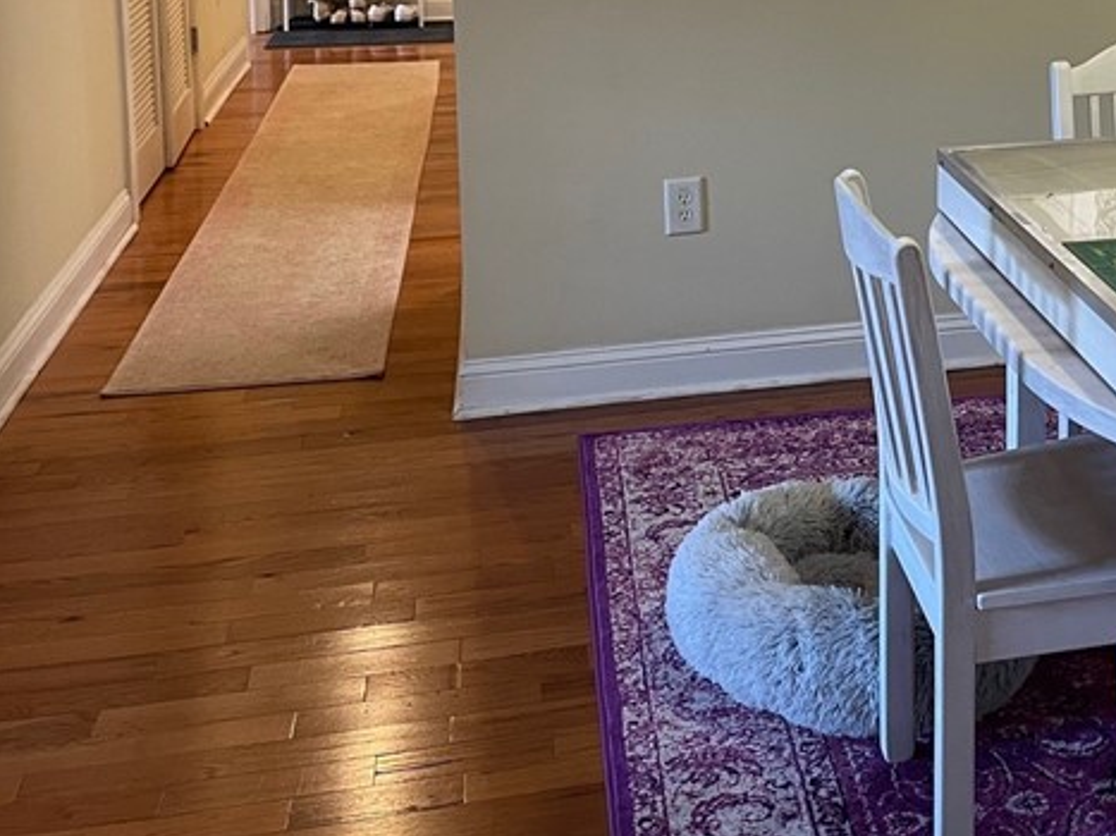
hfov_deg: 32.3
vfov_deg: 24.3
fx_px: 1837
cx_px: 987
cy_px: -24
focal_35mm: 57
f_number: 1.6
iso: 160
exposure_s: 1/60
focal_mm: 4.2
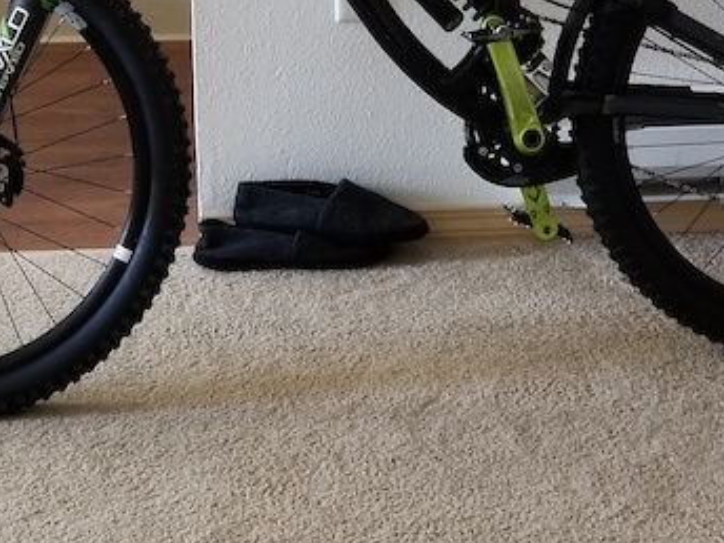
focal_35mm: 121
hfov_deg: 16.3
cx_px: 358
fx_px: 2531
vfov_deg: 12.2
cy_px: 53
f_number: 2.4
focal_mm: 6
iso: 160
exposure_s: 1/21
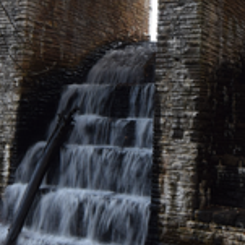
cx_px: 122
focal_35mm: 59
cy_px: 74
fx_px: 472
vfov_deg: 28.8
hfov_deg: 29.1
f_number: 9
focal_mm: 10
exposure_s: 1/13
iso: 125
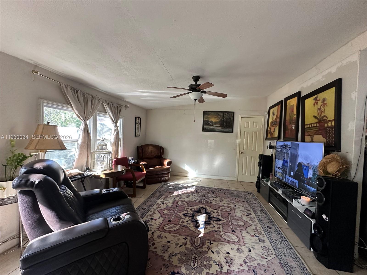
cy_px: 138
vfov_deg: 85.7
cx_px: 184
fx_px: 148
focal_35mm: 14
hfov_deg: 102.1
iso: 200
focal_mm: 2.22
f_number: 2.2
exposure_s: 1/99
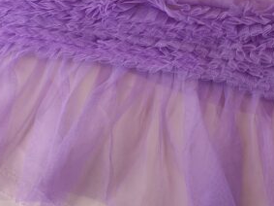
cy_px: -10
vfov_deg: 25.8
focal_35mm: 53
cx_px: 236
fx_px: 419
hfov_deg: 34.5
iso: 160
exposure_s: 1/160
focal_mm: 5.43
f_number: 1.89
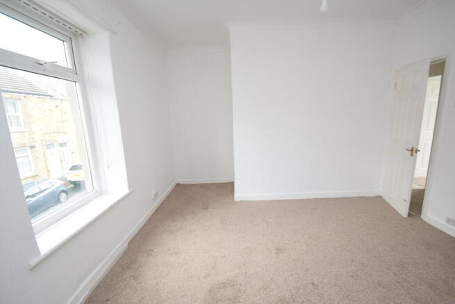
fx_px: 209
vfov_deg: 72.1
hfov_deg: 95.0
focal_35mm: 16
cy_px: 152
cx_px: 228
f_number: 5.6
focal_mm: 11
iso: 720
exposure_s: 1/125
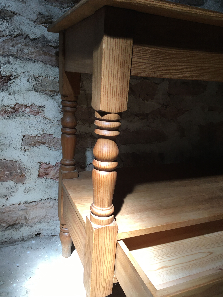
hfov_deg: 48.2
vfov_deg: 61.7
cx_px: 112
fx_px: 249
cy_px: 148
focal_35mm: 29
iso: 25
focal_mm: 4.15
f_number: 2.2
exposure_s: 1/33
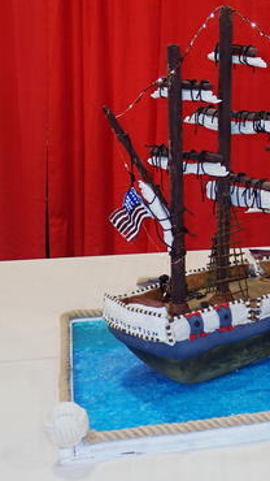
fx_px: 713
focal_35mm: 56
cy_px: 239
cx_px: 243
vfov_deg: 37.2
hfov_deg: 21.0
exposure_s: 1/40
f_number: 2.7
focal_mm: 6.9
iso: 400
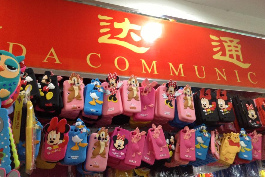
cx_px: 135
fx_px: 258
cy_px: 99
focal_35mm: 35
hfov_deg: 54.4
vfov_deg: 37.8
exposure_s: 1/24
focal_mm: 3.3
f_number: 2.4
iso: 125
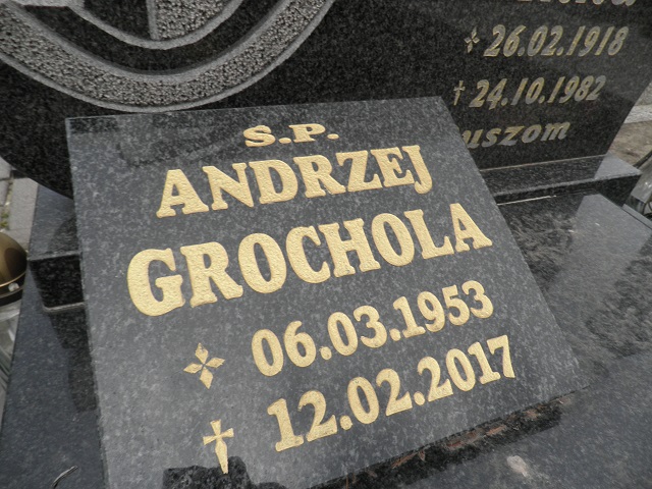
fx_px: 452
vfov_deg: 56.8
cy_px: 244
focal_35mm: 24
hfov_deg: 71.6
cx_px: 326
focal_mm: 4.3
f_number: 8.3
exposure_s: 1/80
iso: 64
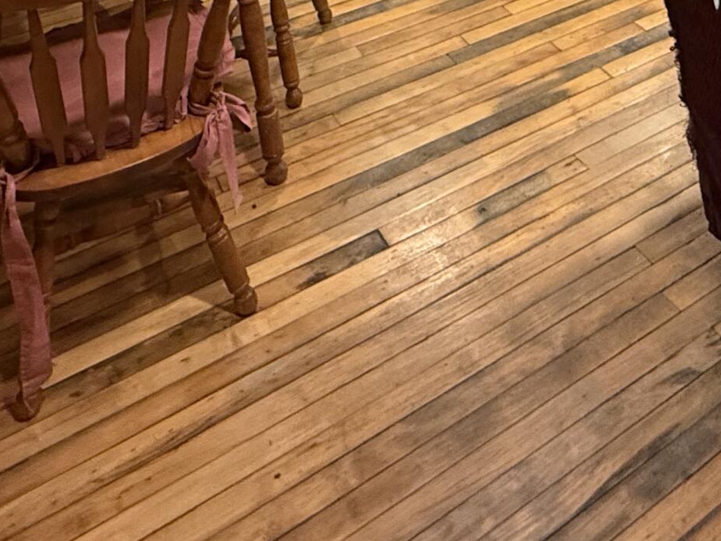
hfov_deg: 41.0
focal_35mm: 45
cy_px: -266
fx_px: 937
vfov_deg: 24.9
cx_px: 531
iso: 400
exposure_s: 1/60
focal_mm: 2.22
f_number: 2.2
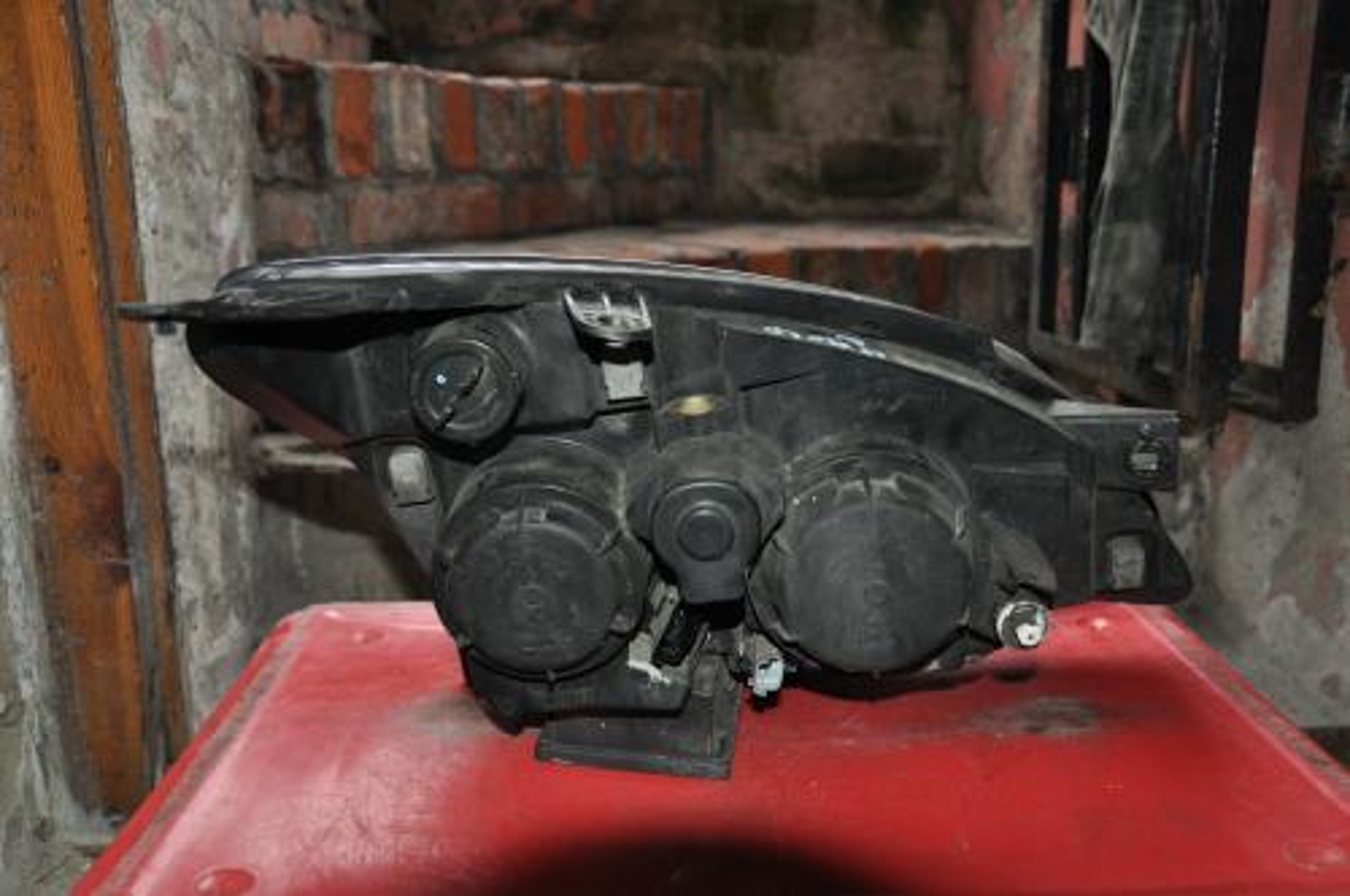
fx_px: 1236
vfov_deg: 39.9
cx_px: 675
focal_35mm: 33
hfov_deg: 57.3
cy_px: 448
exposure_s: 1/60
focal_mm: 22
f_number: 3.8
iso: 800
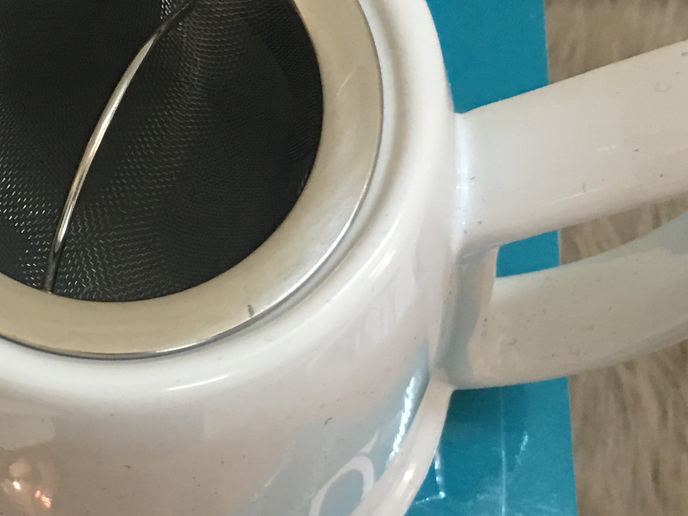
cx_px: 38
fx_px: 1610
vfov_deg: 18.1
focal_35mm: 81
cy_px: 377
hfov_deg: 23.3
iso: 100
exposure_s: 1/17
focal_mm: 4.15
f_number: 2.2
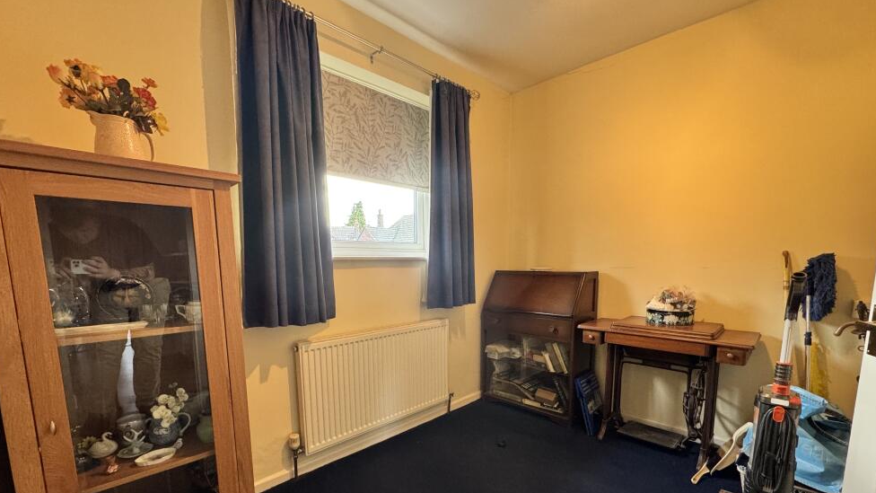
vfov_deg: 65.9
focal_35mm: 16
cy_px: 313
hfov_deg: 99.4
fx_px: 372
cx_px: 437
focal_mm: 2.22
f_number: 2.2
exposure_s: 1/100
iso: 320
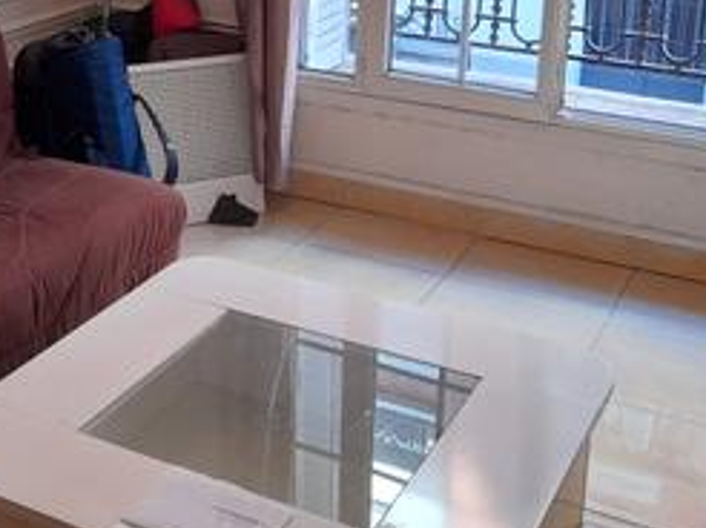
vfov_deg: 23.3
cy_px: 43
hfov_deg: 31.4
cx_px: 224
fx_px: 1243
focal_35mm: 61
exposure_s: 1/50
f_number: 2
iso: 100
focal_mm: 4.6
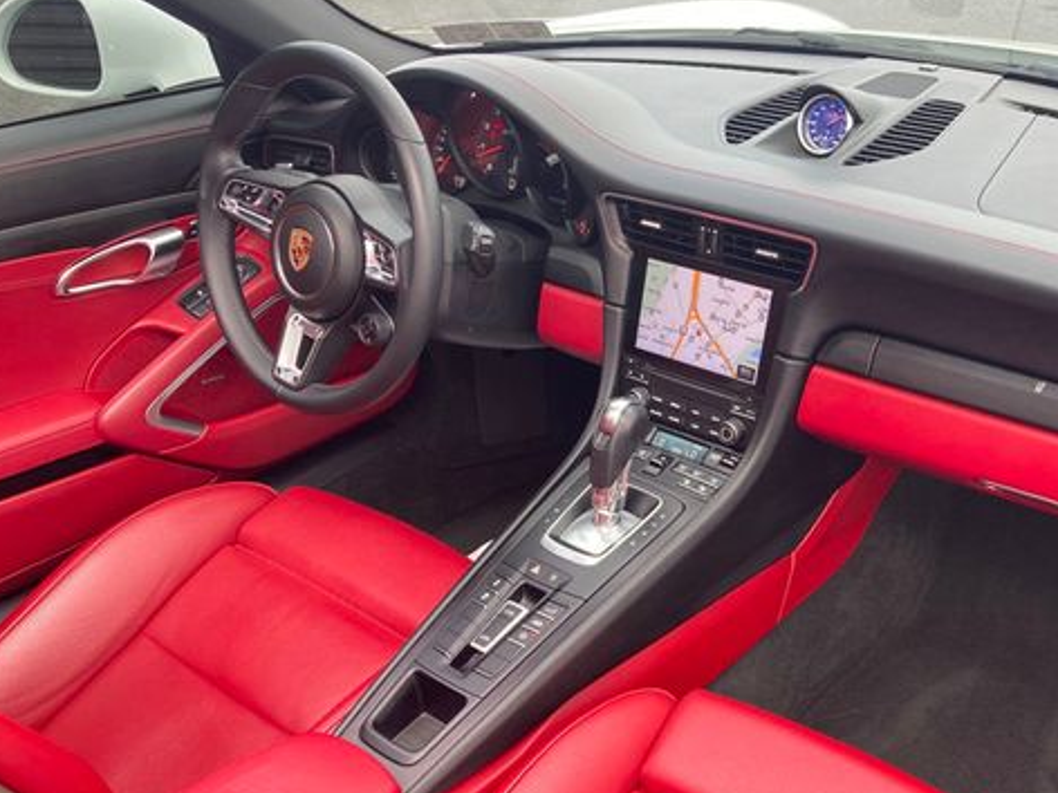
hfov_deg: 48.2
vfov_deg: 37.4
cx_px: 702
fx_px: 1161
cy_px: 522
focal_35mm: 38
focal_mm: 3.99
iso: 32
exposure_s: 1/121
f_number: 1.8
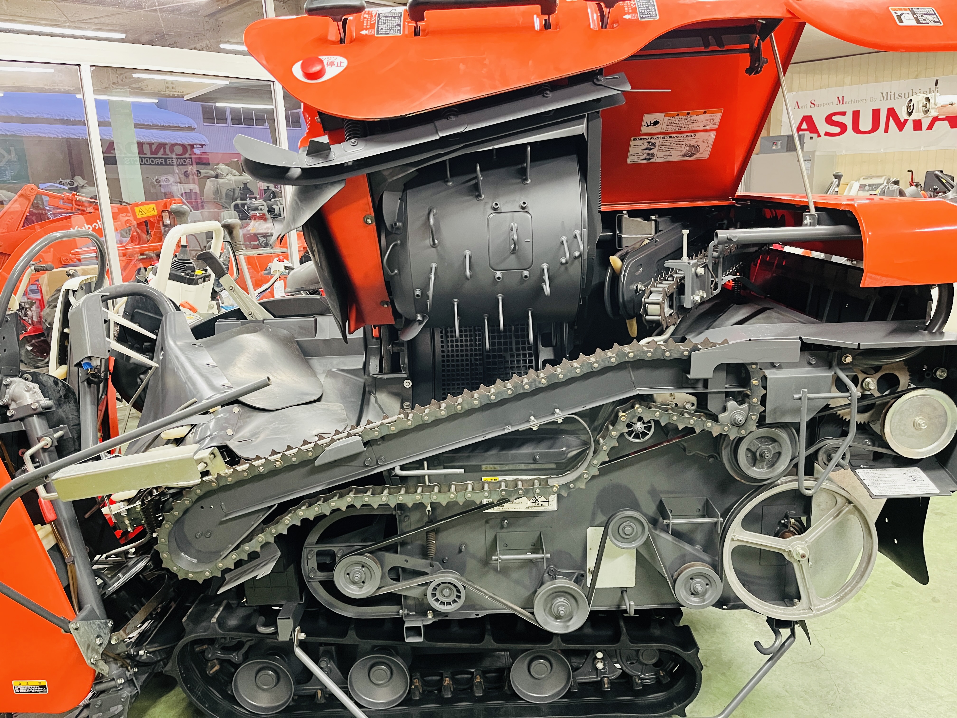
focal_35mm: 26
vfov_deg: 53.1
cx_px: 478
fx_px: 719
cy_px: 359
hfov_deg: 67.3
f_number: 1.6
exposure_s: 1/30
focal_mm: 5.1
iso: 1000
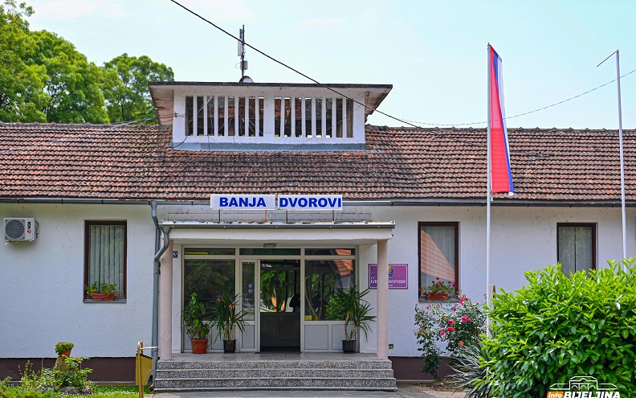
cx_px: 320
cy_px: 206
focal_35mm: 72
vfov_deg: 18.1
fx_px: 1248
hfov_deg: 28.6
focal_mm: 70
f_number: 2.8
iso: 125
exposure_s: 1/1250
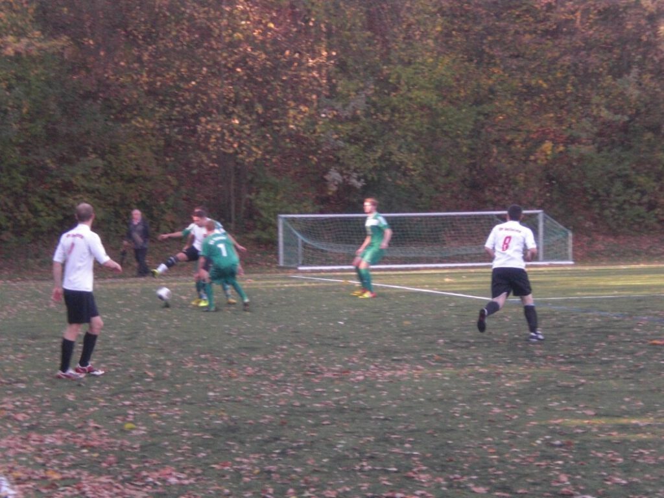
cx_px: 332
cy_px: 249
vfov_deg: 13.0
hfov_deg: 17.3
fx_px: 2187
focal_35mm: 114
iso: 400
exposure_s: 1/125
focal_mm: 18.9
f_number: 5.9
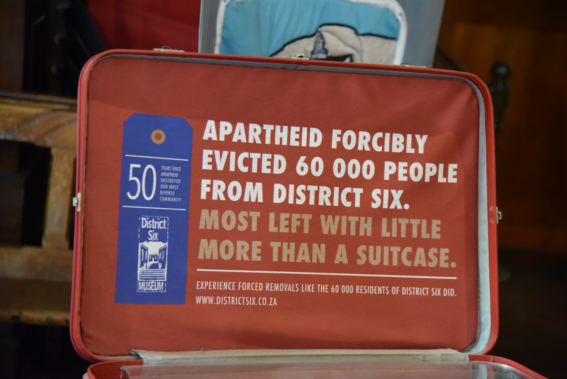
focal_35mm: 82
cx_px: 284
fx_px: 1292
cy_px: 190
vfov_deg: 16.7
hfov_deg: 24.8
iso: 6400
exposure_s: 1/40
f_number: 4
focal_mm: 82
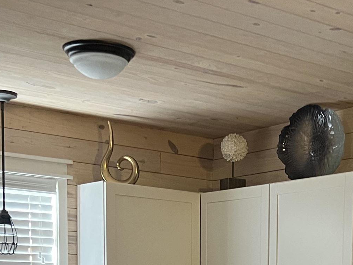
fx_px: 806
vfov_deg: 17.1
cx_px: 275
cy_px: 383
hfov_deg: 24.4
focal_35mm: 79
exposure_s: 1/60
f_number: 1.5
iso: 500
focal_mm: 5.7
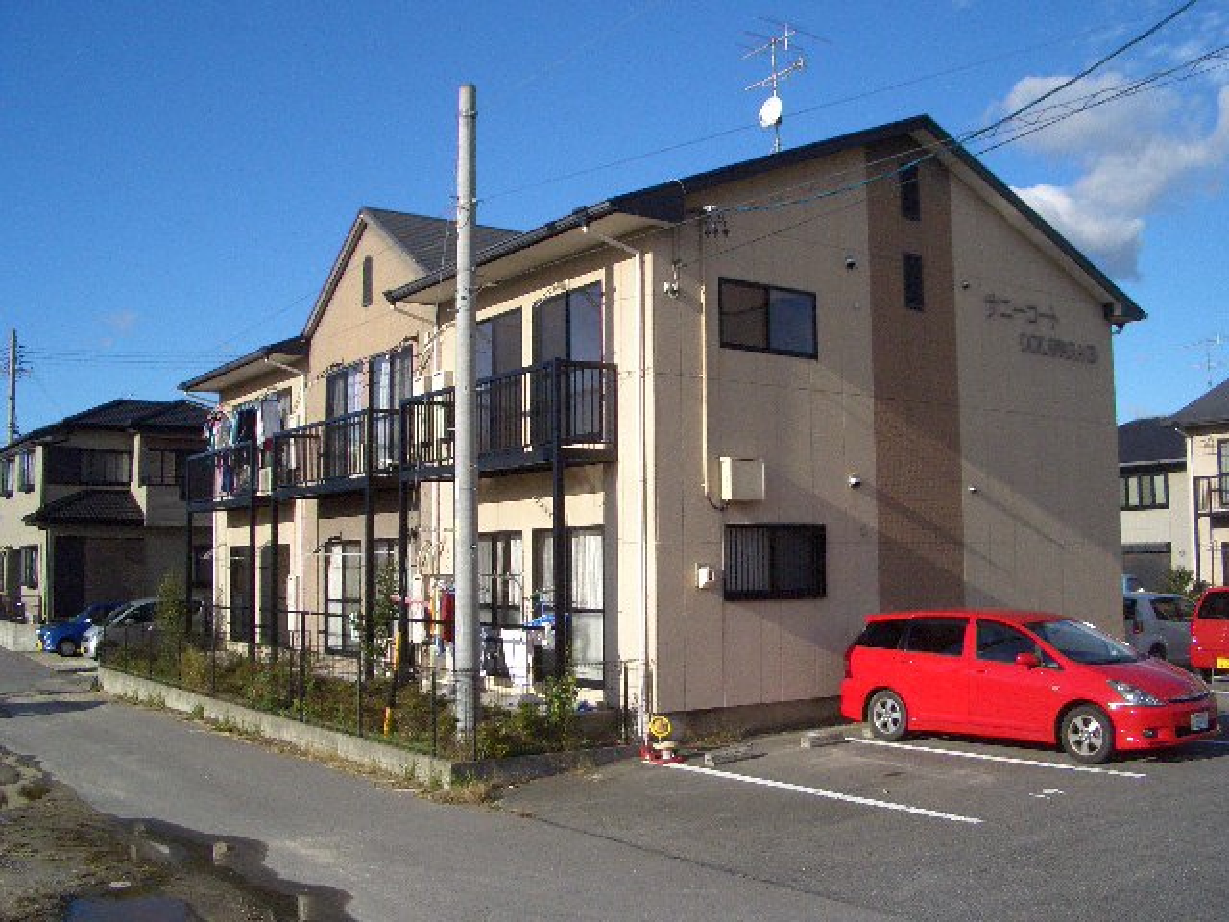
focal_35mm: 35
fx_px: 1243
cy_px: 461
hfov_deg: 52.6
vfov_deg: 40.7
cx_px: 614
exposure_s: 1/2000
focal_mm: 5.8
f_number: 4.3
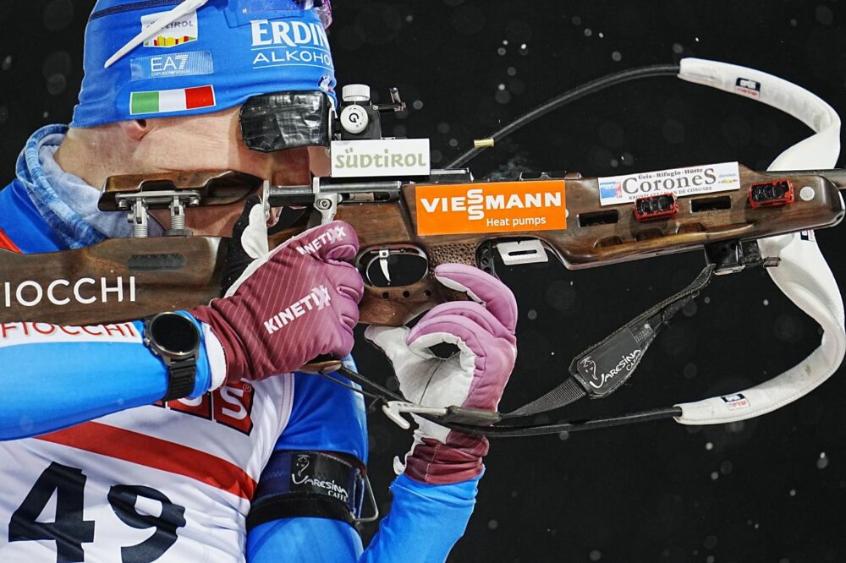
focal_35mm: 600
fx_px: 14095
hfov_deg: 3.4
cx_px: 423
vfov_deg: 2.3
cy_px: 282
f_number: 2.8
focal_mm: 400
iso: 1600
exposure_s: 1/1000
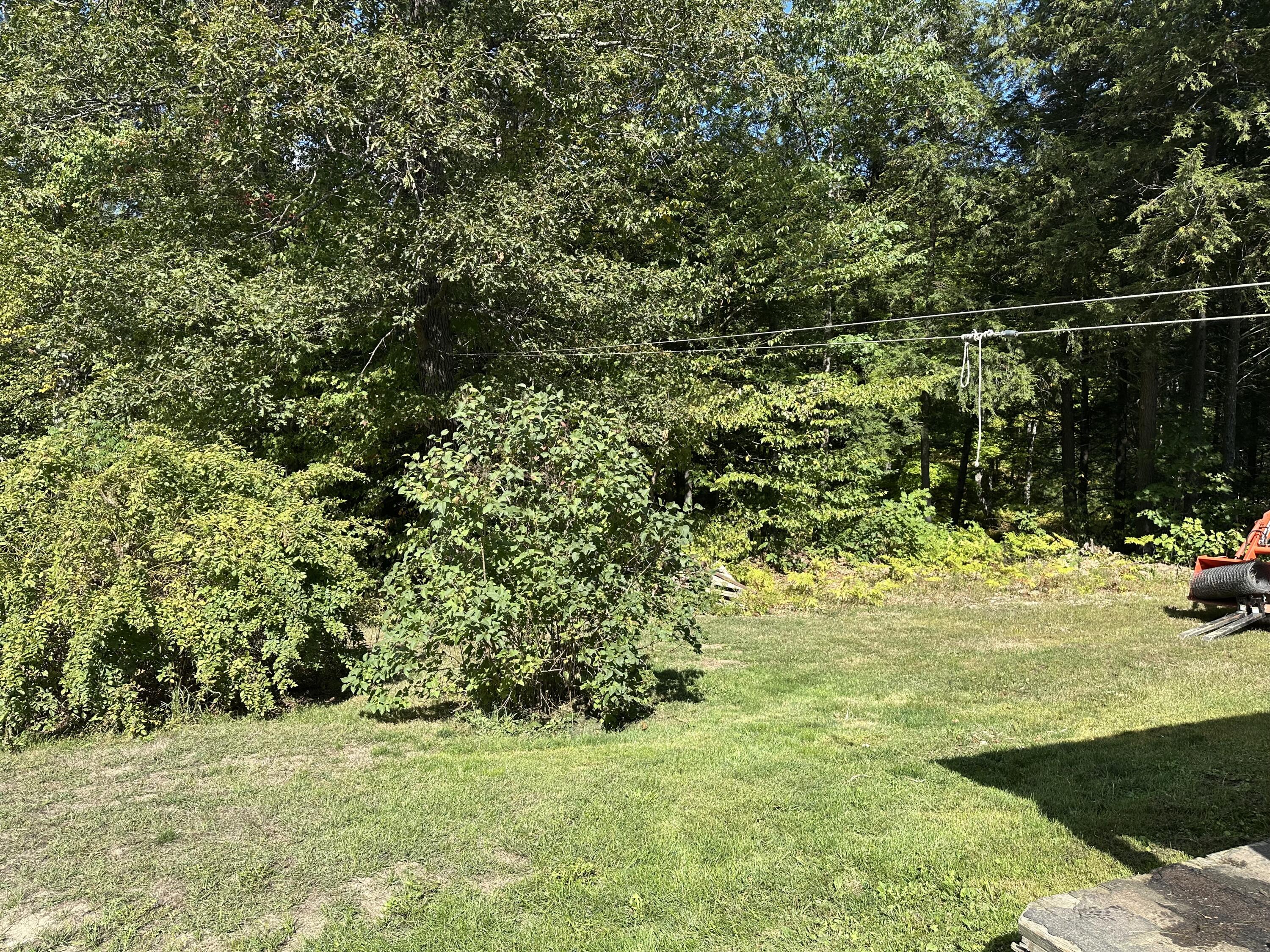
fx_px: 881
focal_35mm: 24
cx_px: 635
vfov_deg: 56.8
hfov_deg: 71.6
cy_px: 476
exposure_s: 1/1988
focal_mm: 6.86
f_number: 1.78
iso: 80
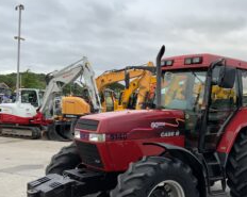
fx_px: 321
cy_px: 137
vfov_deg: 33.7
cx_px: 186
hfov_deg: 40.8
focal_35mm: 44
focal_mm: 3
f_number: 1.8
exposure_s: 1/233
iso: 16
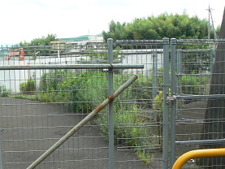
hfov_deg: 36.5
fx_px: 338
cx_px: 80
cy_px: 105
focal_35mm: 52
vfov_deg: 28.0
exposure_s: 1/160
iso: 100
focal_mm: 6
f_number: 5.6
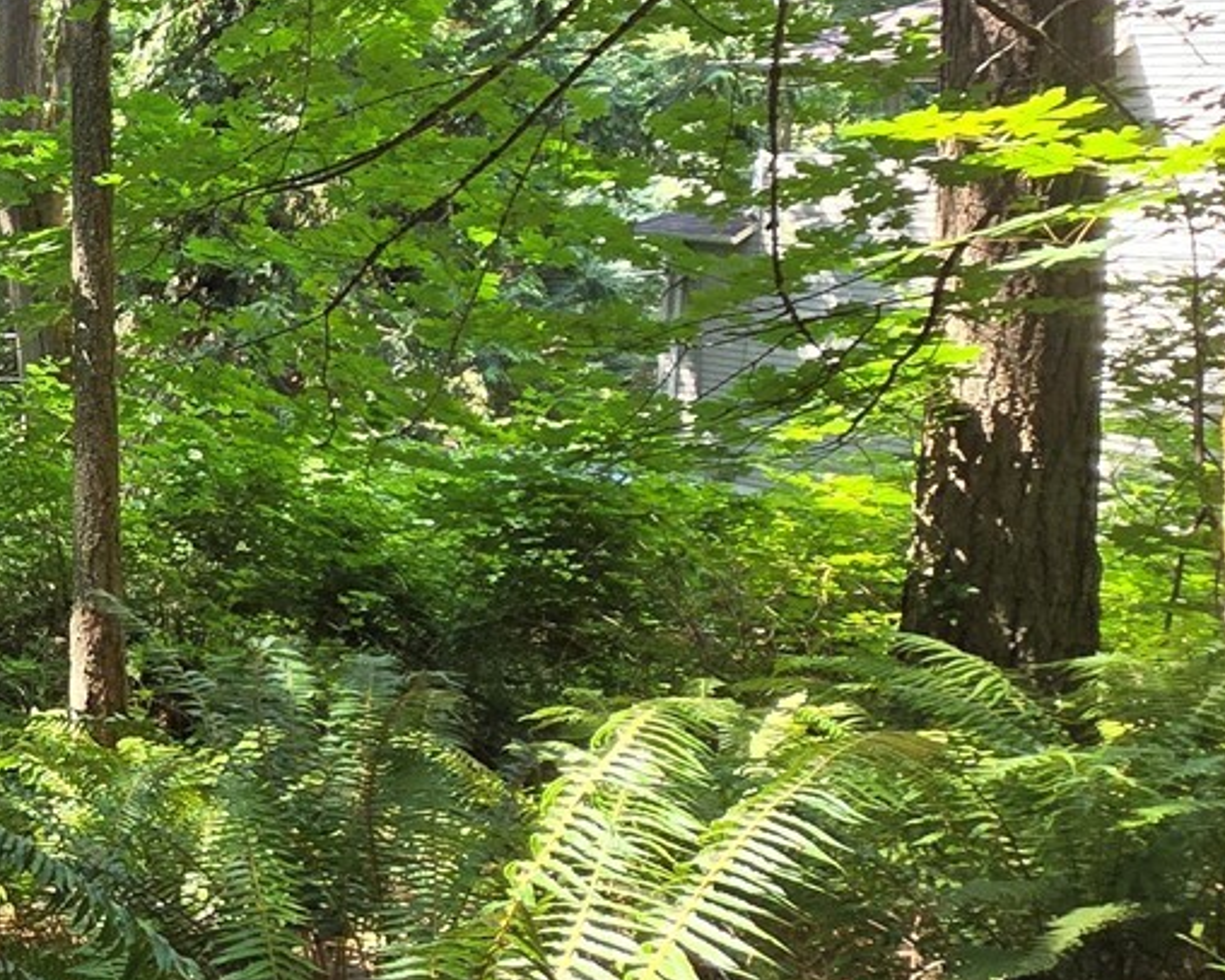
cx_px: -555
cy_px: 294
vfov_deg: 36.8
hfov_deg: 29.9
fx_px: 1450
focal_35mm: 40
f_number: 2.2
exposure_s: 1/120
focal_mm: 2.2
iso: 80
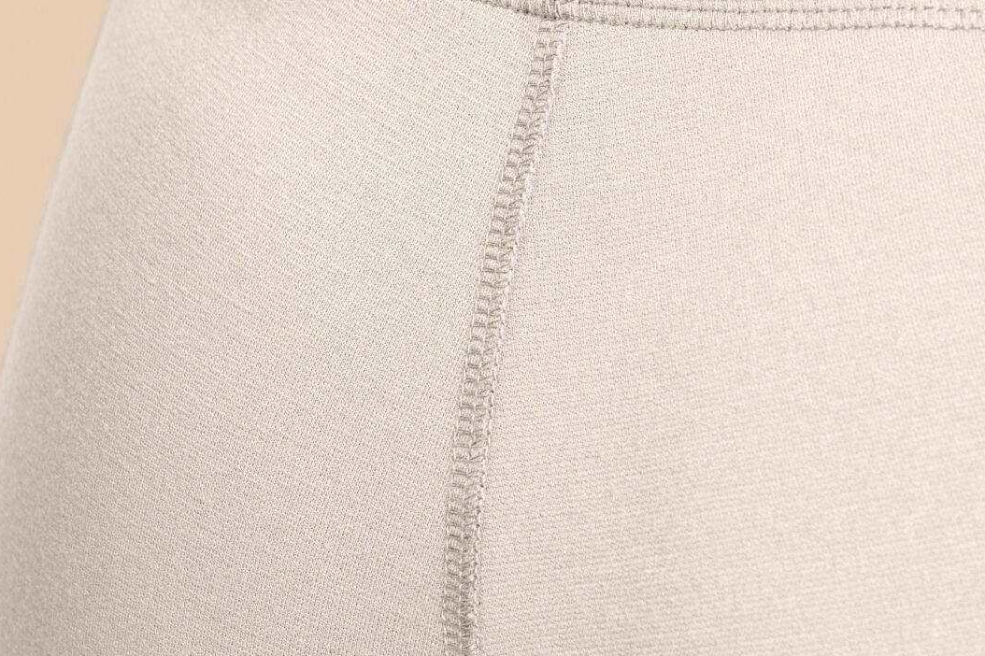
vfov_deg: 2.8
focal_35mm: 486
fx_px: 13293
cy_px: 74
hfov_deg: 4.2
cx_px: 629
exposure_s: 1/160
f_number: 9
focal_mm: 200
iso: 100
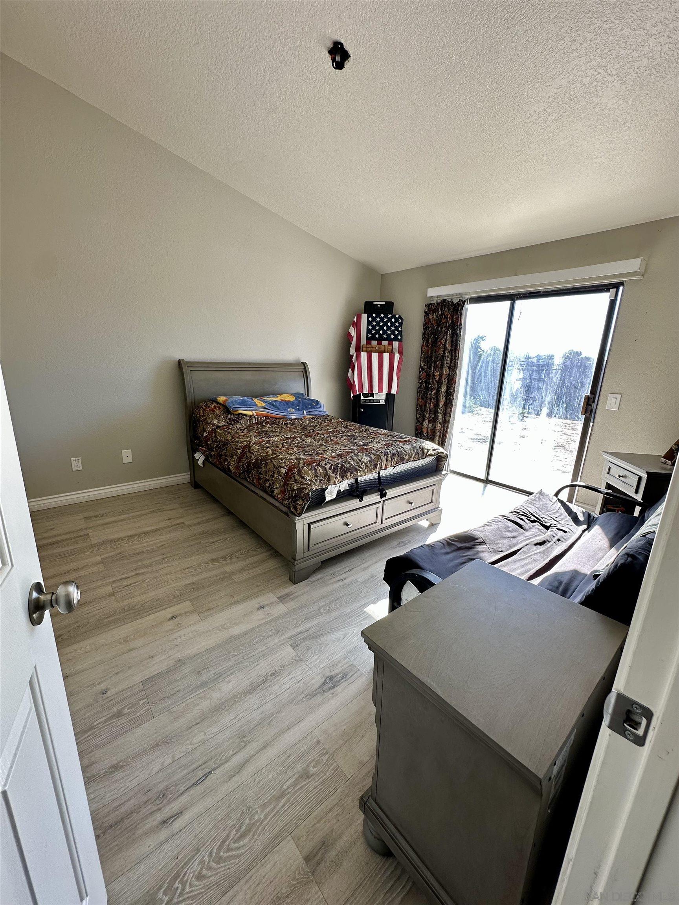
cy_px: 452
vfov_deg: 102.1
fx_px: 366
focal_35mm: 14
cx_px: 340
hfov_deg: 85.7
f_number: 2.2
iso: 40
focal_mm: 2.22
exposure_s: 1/116
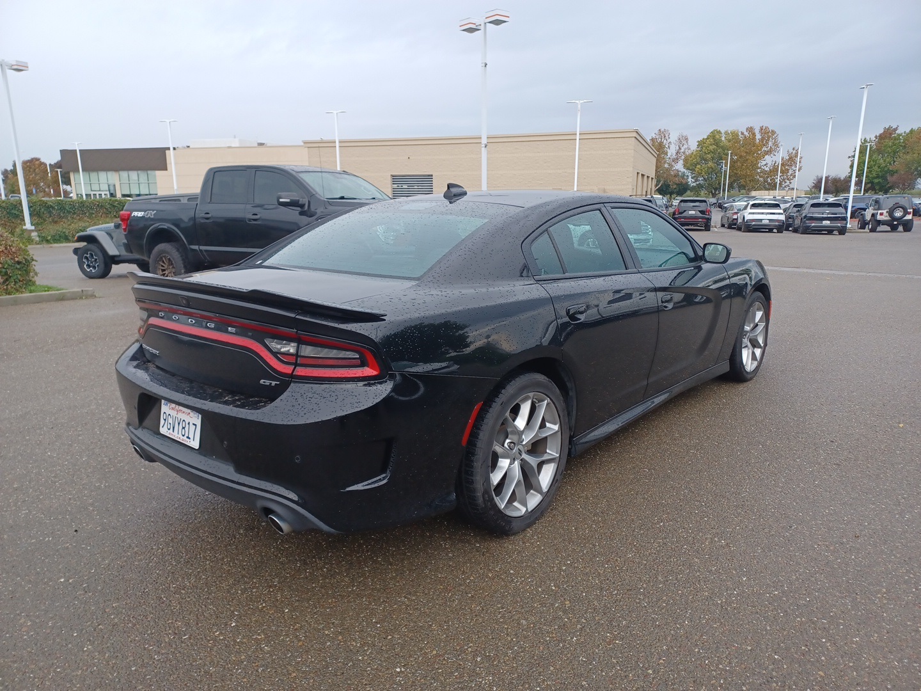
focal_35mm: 25
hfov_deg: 69.4
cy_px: 346
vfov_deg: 54.9
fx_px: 665
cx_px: 460
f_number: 1.8
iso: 33
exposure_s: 1/103
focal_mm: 4.6
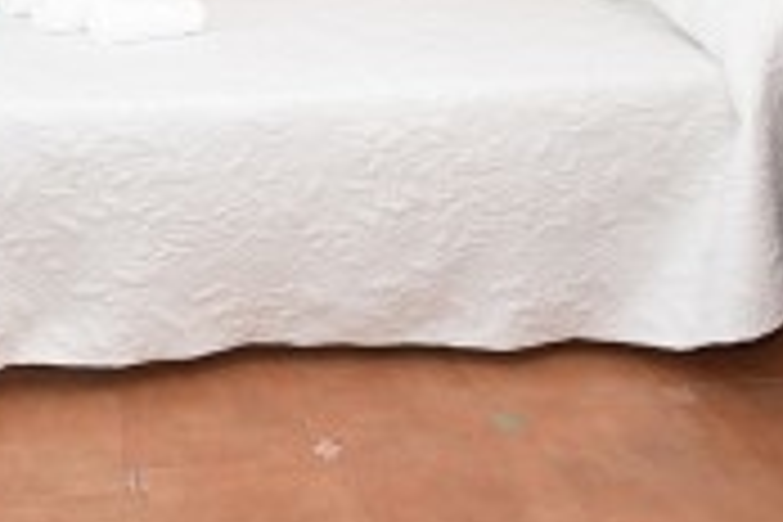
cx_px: 148
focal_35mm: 44
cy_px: -115
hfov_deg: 42.4
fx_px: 957
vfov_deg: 26.8
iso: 180
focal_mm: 10
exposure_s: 1/125
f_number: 5.6
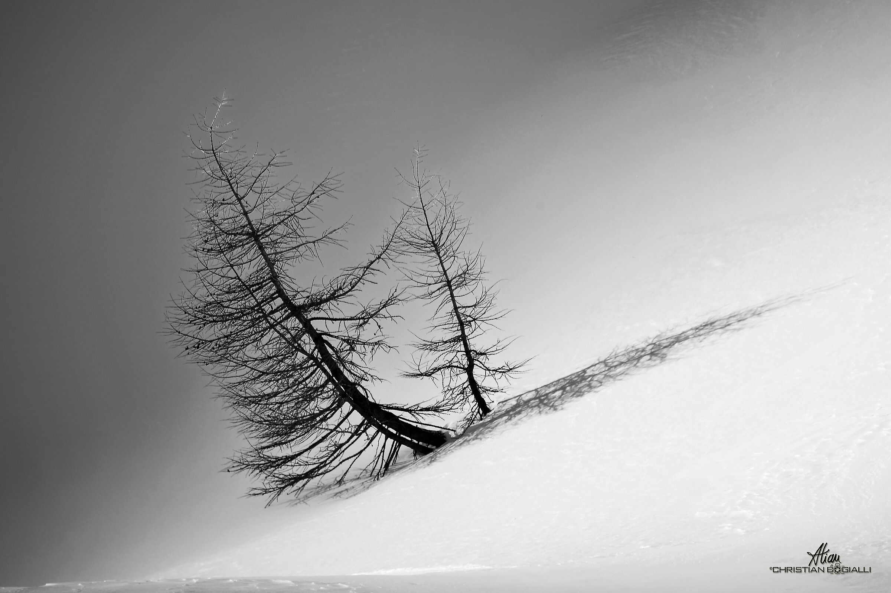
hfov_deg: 5.2
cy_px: 296
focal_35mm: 400
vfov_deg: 3.4
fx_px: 9894
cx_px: 446
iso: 100
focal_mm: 400
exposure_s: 1/500
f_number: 6.3
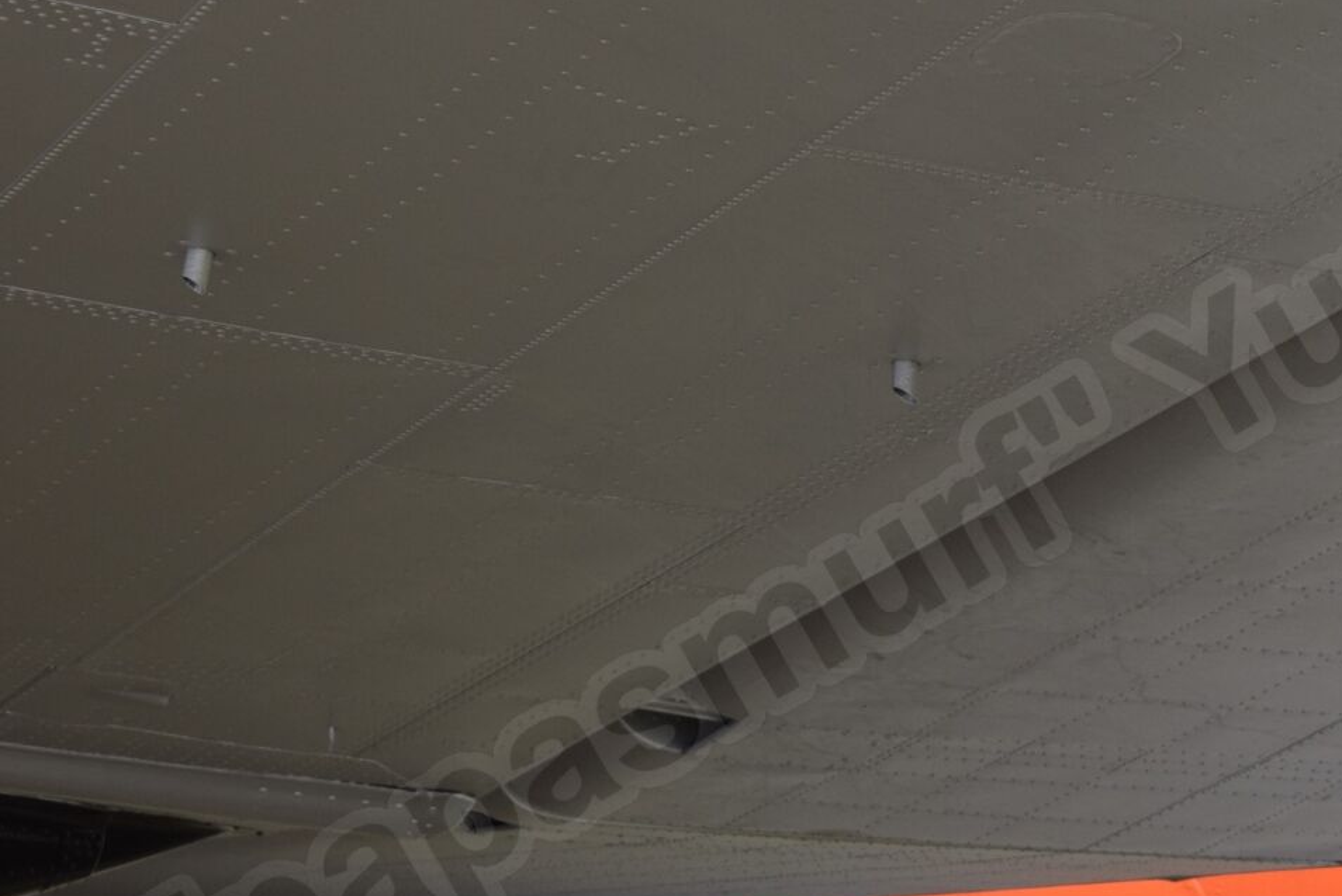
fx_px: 6604
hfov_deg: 11.6
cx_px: 922
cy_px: 280
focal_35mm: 177
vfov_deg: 7.8
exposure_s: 1/250
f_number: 8
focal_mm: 55
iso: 400
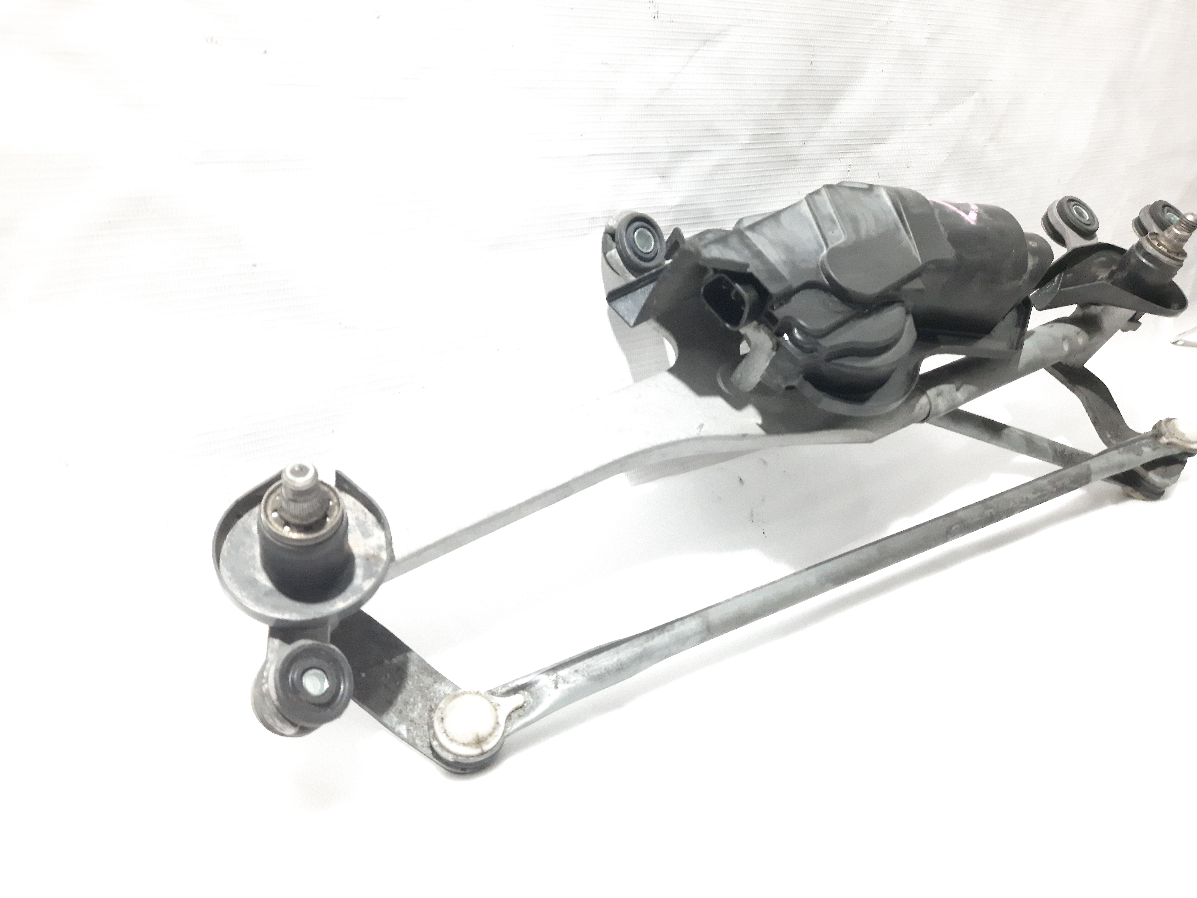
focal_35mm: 25
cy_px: 449
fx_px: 864
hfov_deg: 69.4
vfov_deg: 54.9
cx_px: 598
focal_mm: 4.6
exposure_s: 1/50
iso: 320
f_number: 2
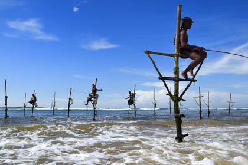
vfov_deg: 49.6
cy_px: 82
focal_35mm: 26
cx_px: 124
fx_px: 179
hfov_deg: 69.4
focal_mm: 26
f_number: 16
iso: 200
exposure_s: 1/250
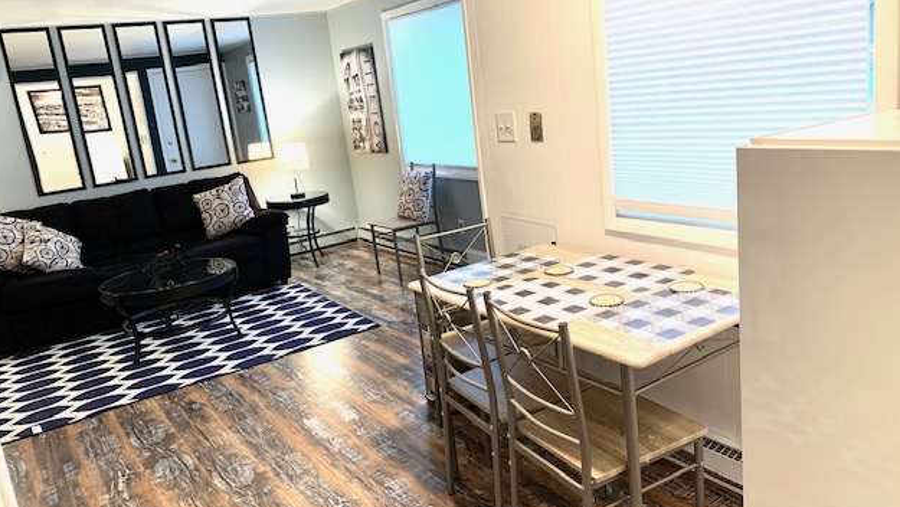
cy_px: 241
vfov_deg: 40.2
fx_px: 692
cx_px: 455
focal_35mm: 29
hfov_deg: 66.0
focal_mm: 4.25
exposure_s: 1/60
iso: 125
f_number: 1.8
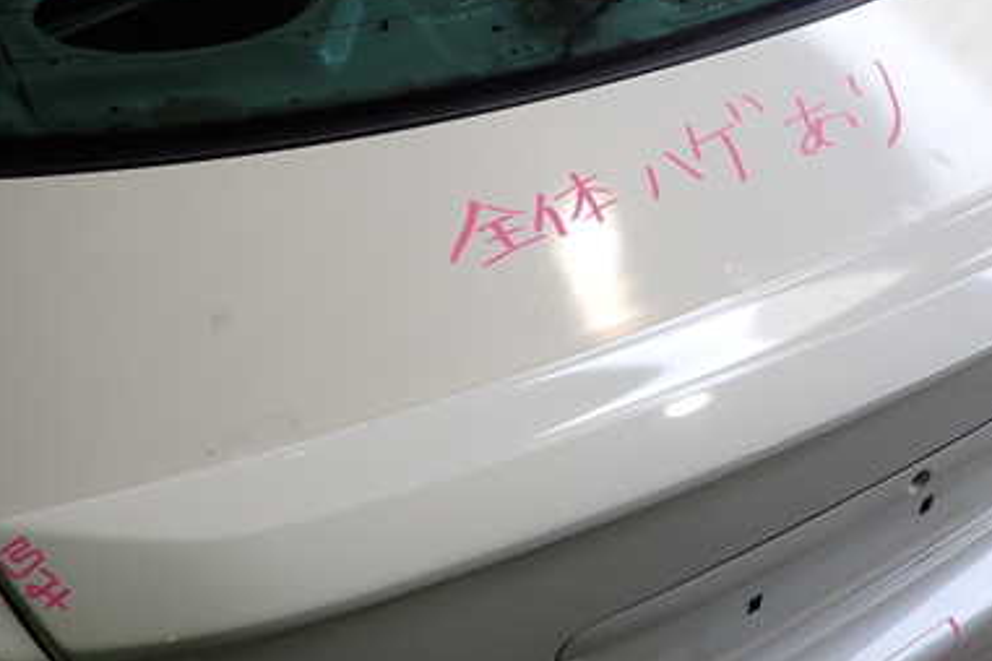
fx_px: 1130
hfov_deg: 47.1
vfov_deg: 32.5
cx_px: 607
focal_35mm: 41
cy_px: 255
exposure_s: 1/200
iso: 100
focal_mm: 4.5
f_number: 2
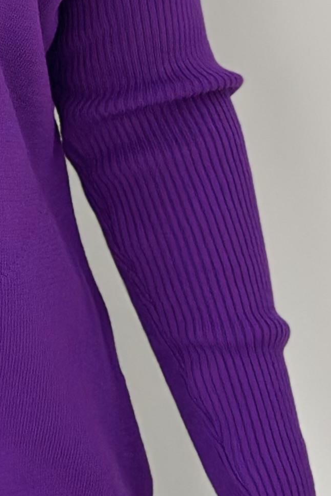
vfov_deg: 9.8
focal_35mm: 207
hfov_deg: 6.5
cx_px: -187
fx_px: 2855
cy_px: -136
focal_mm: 6.86
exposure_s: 1/100
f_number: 1.78
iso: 125
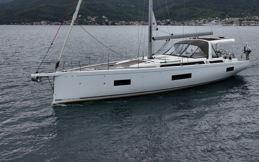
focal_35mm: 38
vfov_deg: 32.3
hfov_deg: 51.5
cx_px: 132
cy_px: 24
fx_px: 268
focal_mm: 12.29
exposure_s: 1/1000
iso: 110
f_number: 2.8
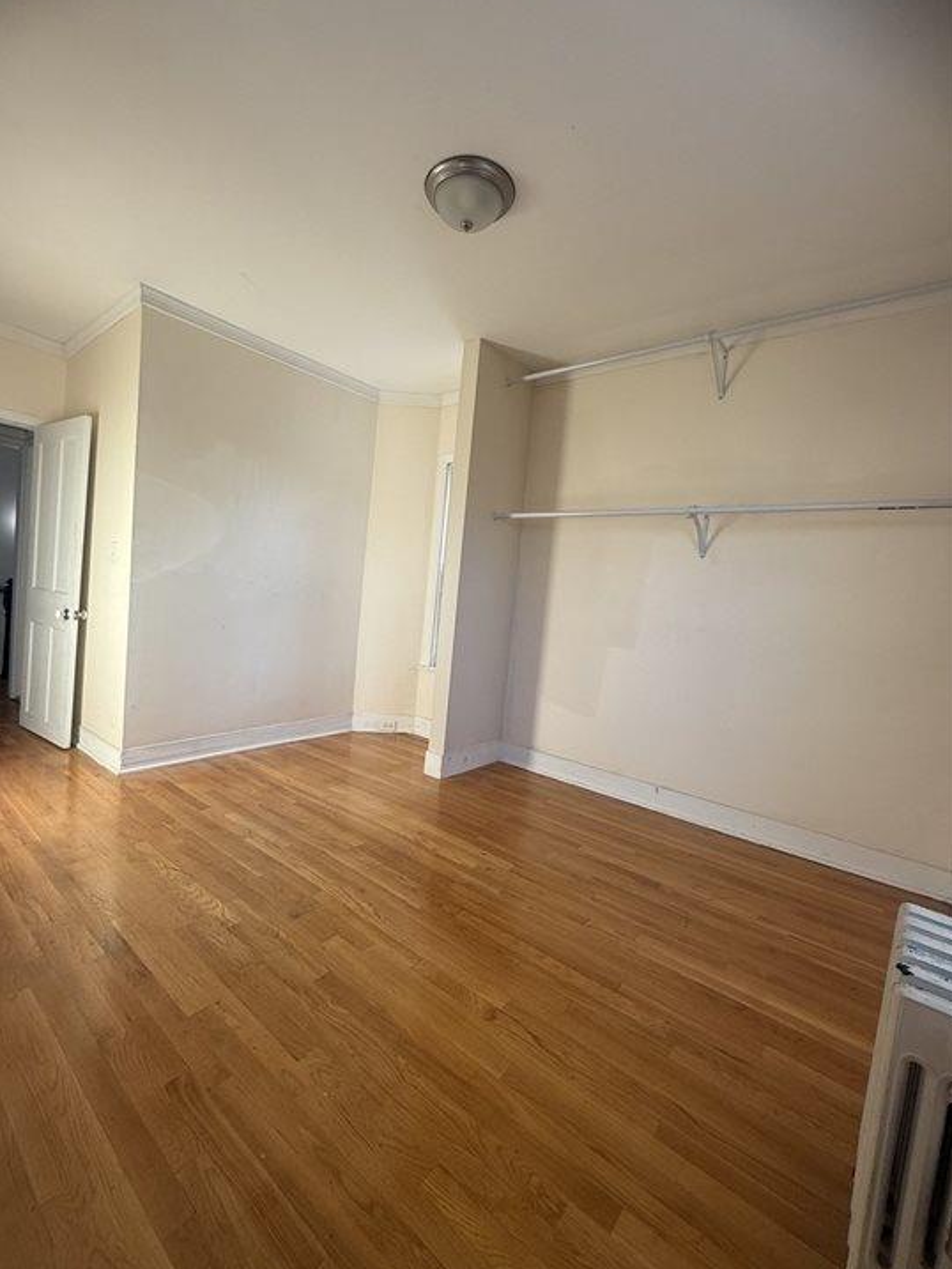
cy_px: 632
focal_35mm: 15
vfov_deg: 98.2
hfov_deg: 81.7
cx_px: 451
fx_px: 550
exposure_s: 1/99
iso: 64
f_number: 2.2
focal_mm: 2.22
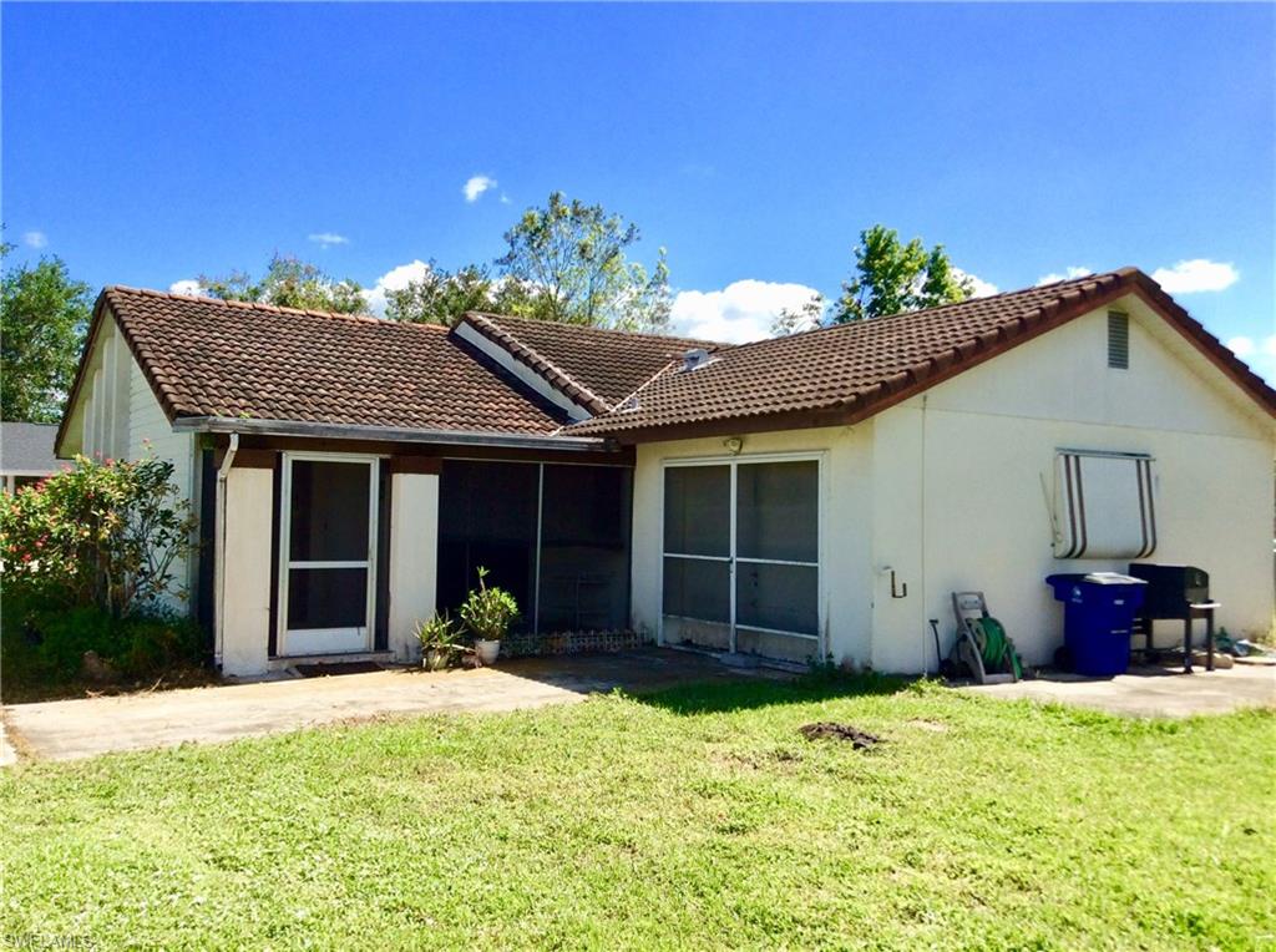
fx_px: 1177
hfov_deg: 56.9
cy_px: 476
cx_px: 638
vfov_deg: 44.0
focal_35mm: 32
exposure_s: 1/1192
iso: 32
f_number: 2.4
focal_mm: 3.3
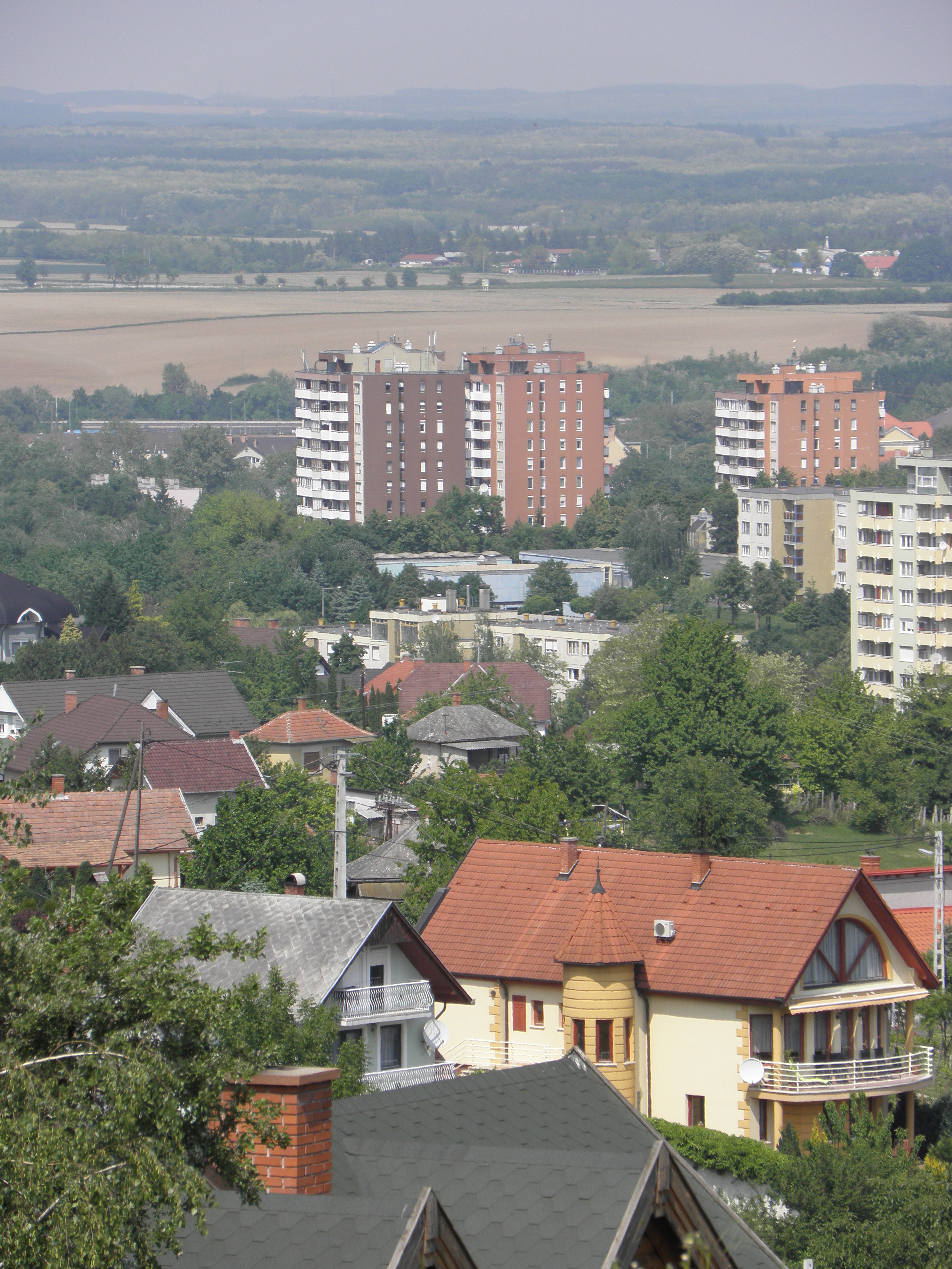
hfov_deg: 5.8
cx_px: 476
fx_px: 9424
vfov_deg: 7.7
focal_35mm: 257
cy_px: 634
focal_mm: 45.85
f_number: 5
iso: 64
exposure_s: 1/400
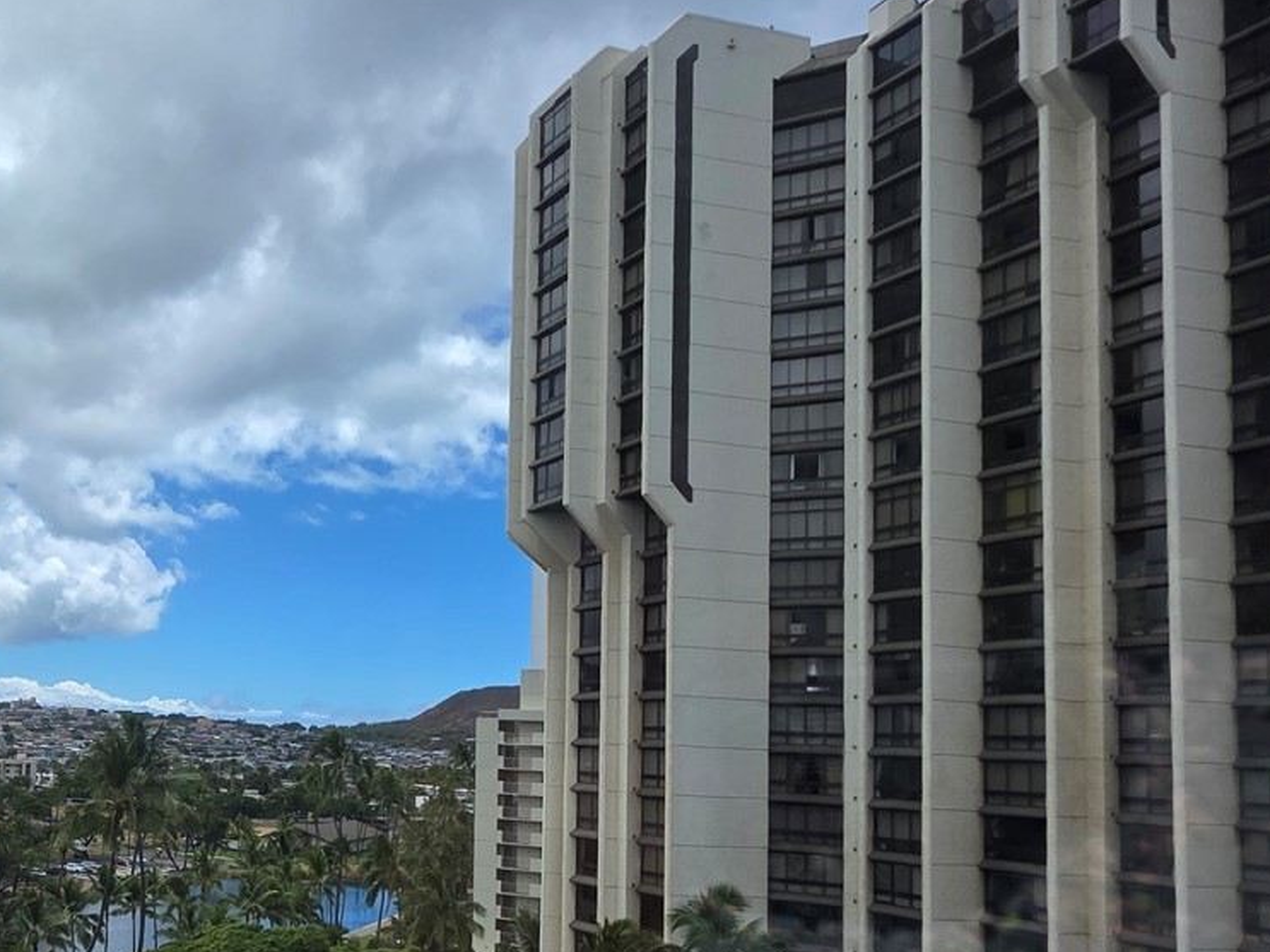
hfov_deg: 54.0
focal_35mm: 28
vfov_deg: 48.4
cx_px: 91
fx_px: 1027
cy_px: 673
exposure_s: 1/624
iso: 40
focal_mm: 2.2
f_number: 1.9
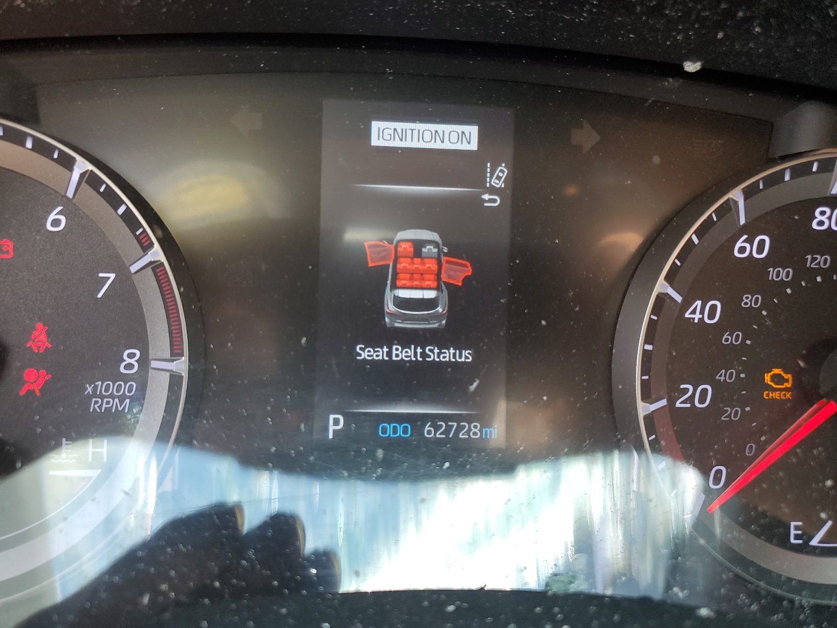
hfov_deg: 67.3
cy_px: 314
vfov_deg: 53.1
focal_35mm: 26
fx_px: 629
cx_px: 418
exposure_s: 1/100
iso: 78
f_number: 1.5
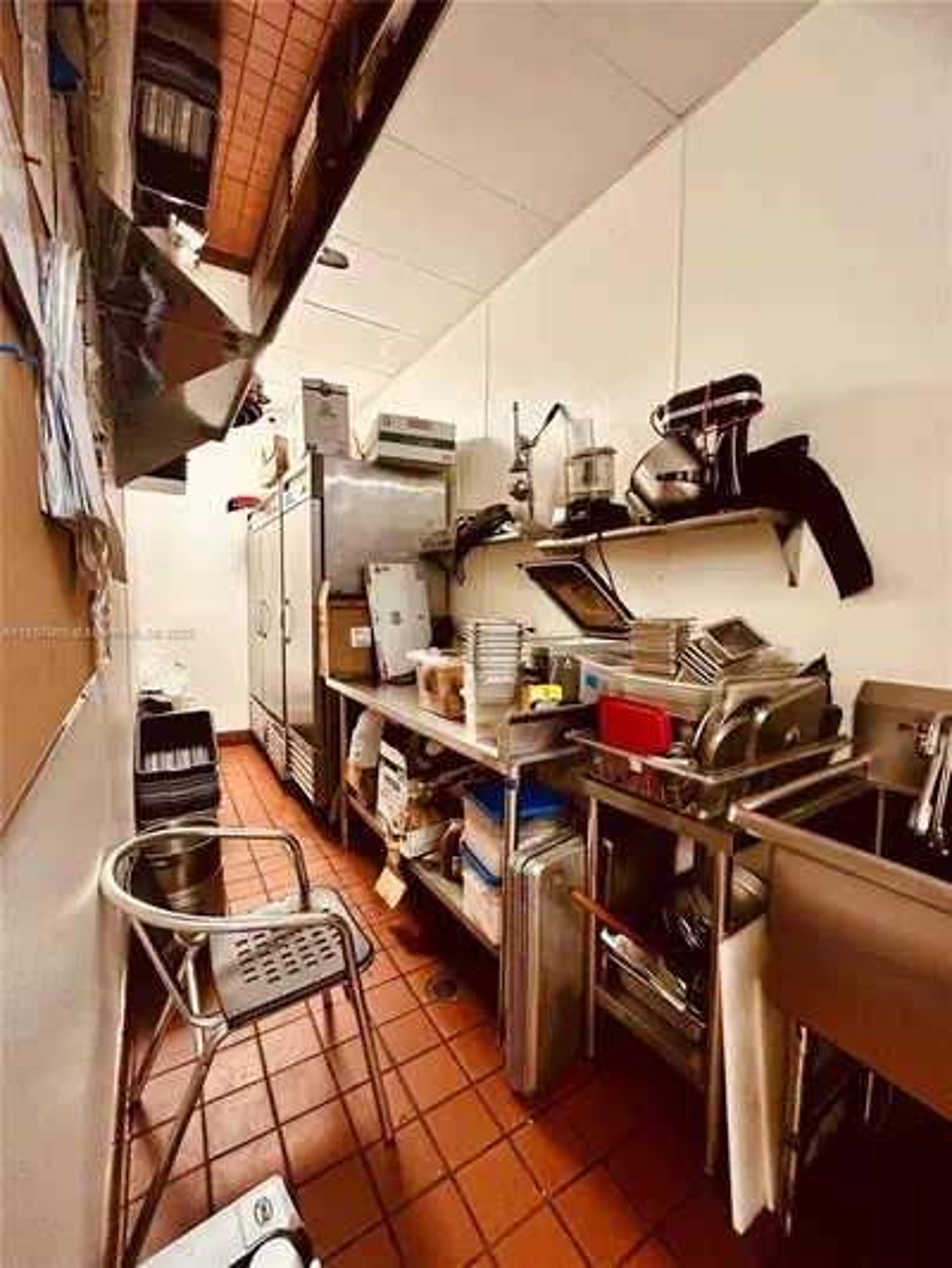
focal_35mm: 14
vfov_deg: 102.1
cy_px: 634
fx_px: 513
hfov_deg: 85.7
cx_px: 476
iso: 500
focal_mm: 2.22
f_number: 2.2
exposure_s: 1/60
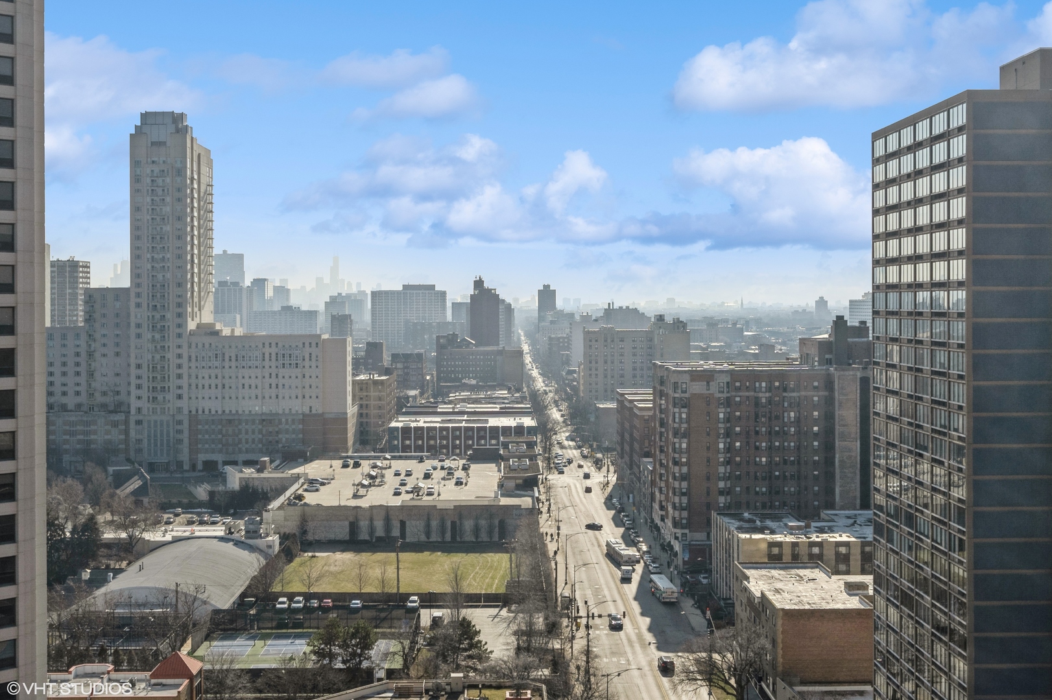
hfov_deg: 43.6
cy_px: 350
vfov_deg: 29.8
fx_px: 1314
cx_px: 526
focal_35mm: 45
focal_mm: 30
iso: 200
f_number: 8
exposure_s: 1/1000
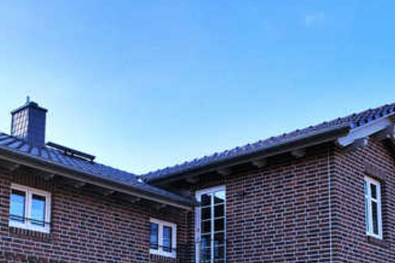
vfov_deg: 24.2
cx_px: 83
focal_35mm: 53
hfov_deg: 36.3
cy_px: 272
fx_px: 581
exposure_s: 1/822
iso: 25
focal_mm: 4.25
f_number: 1.8
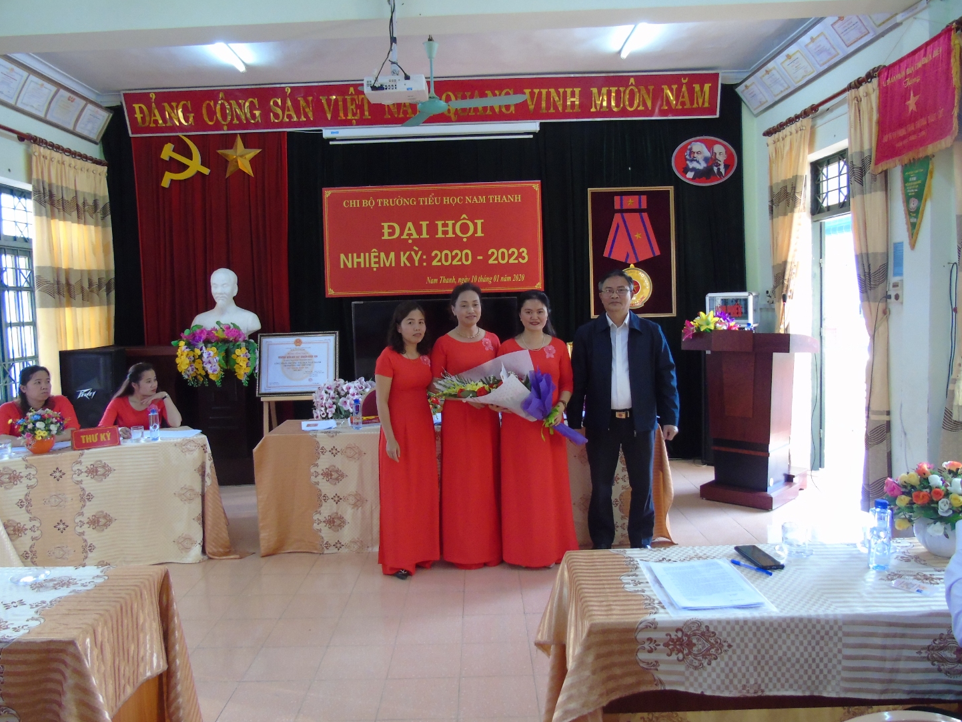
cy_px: 355
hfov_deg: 67.3
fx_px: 723
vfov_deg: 53.1
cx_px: 475
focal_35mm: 26
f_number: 3.4
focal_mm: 4.4
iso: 400
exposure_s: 1/30
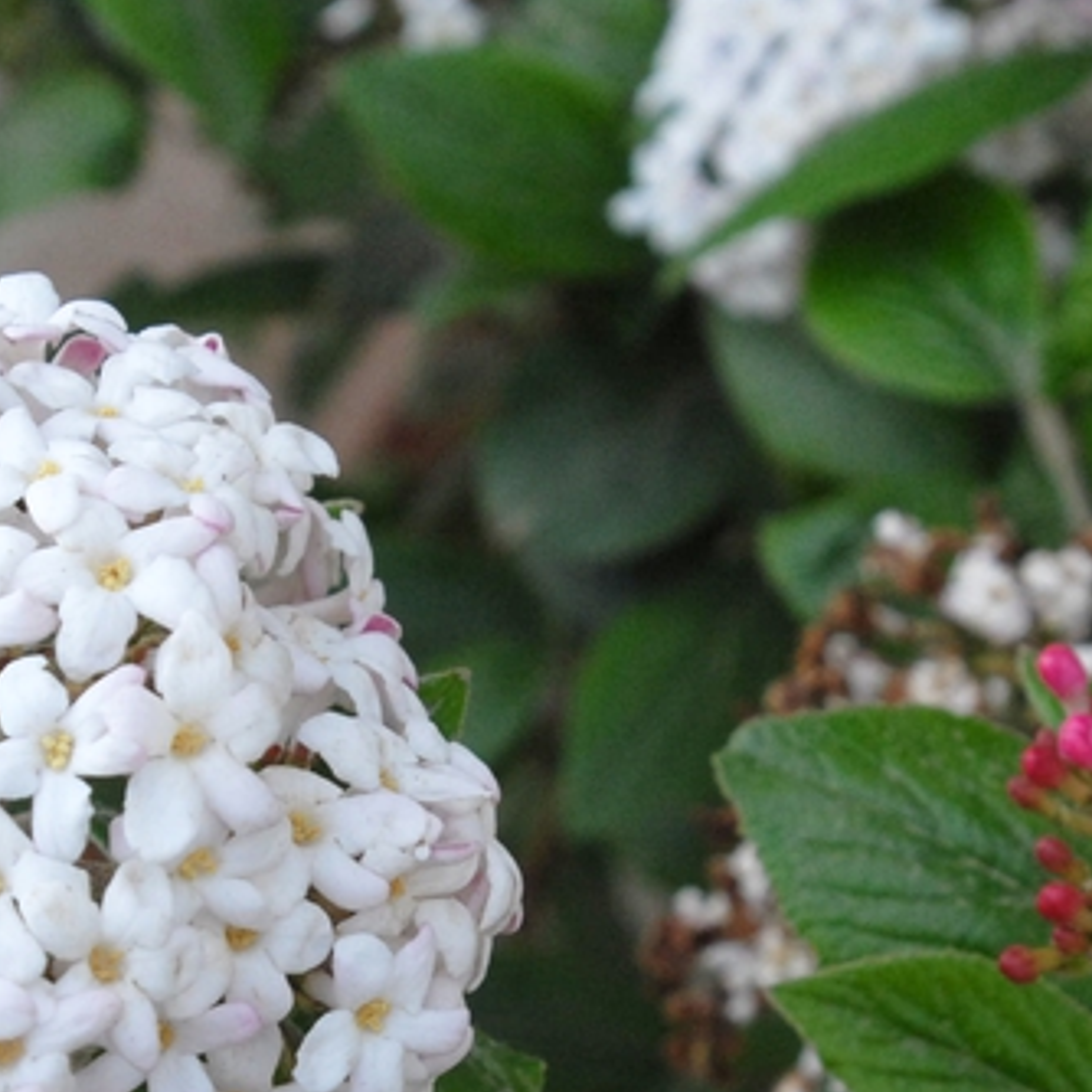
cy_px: 907
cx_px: 386
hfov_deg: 9.7
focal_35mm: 180
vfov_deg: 9.7
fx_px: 6424
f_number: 8
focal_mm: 46
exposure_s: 1/250
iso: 400
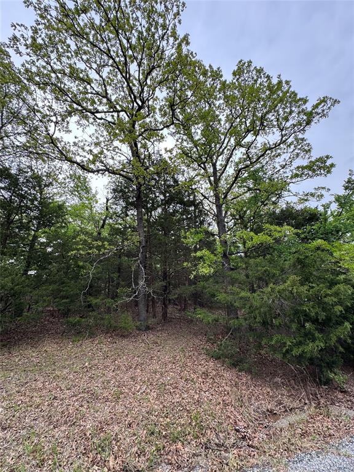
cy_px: 236
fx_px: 191
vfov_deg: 102.1
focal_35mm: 14
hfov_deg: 85.7
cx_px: 177
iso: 40
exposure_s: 1/172
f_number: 2.2
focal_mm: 2.22
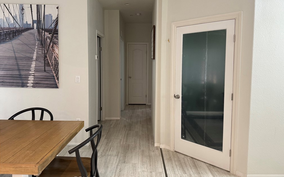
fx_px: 201
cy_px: 75
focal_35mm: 26
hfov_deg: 70.4
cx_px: 144
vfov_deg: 47.4
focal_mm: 6.76
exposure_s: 1/60
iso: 250
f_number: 1.78
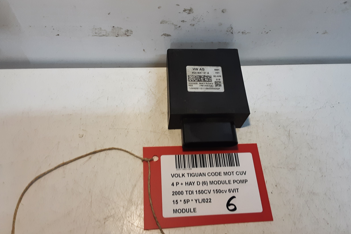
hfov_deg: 63.7
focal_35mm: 29
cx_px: 178
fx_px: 283
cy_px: 117
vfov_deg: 45.0
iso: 100
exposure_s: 1/50
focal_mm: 2.91
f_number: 1.9
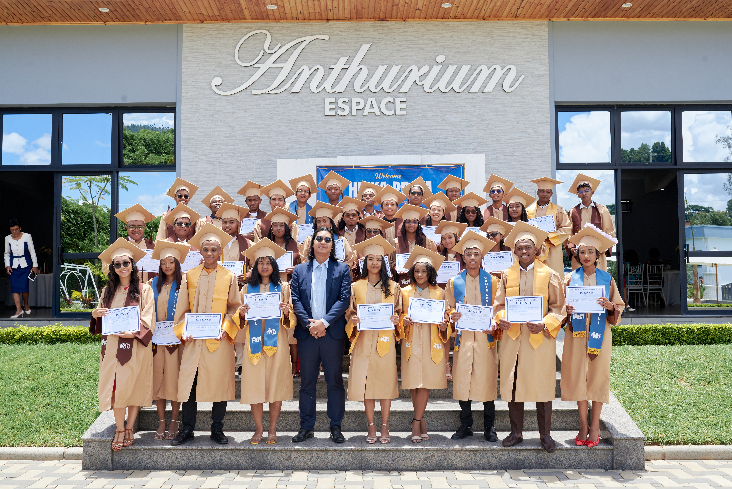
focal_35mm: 35
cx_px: 366
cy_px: 244
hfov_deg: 54.4
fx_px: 712
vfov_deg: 37.9
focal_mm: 35
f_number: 9
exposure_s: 1/250
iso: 250
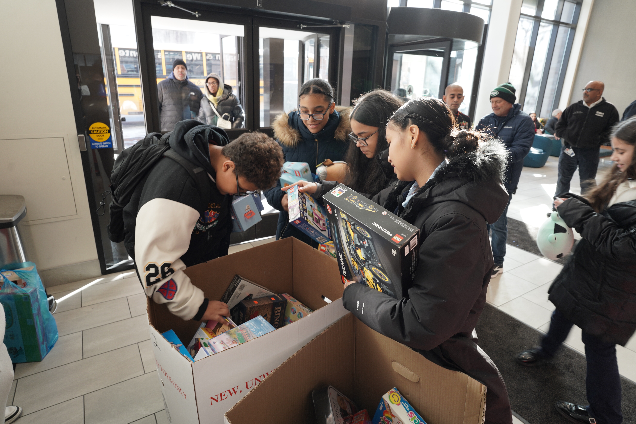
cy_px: 205
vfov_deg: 59.5
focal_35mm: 21
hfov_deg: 81.2
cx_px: 306
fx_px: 371
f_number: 6.3
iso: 320
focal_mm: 20
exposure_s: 1/30
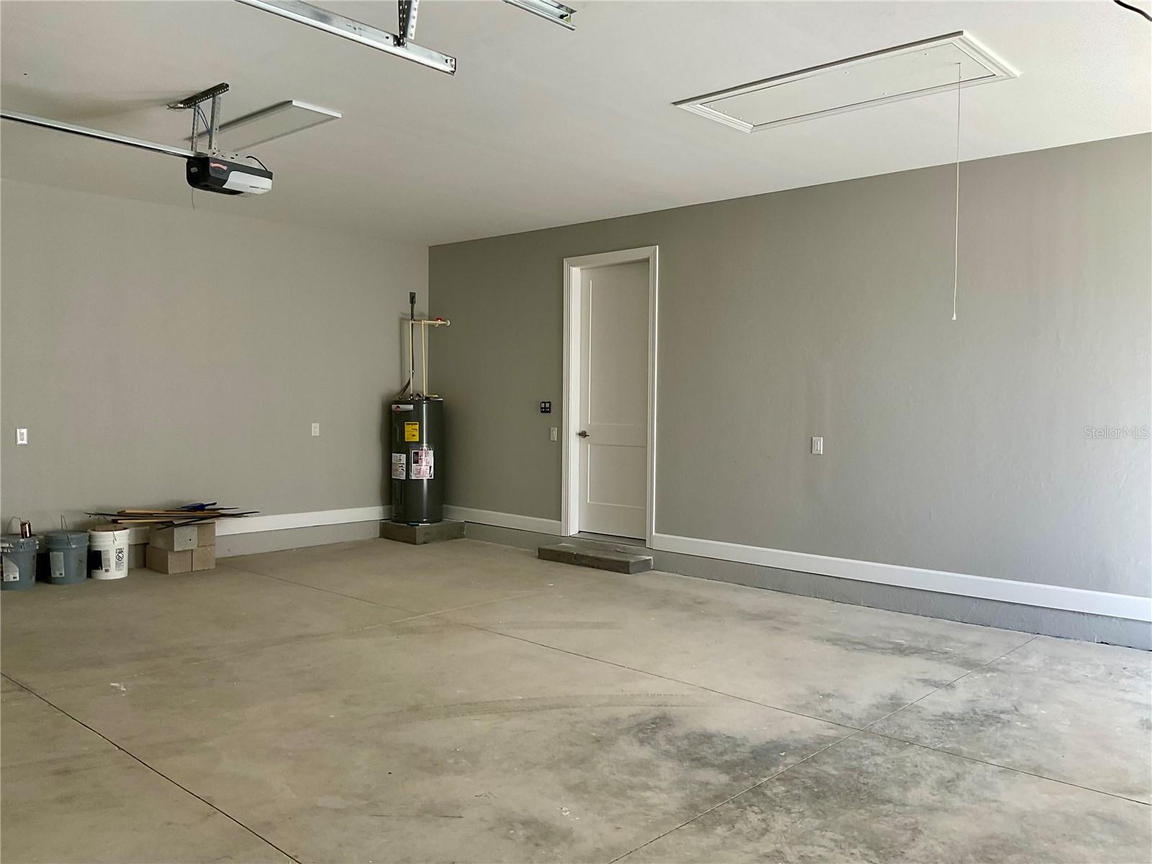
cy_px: 432
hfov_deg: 61.7
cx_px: 576
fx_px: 965
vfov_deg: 48.2
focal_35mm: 29
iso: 40
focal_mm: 3
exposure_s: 1/122
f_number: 1.8
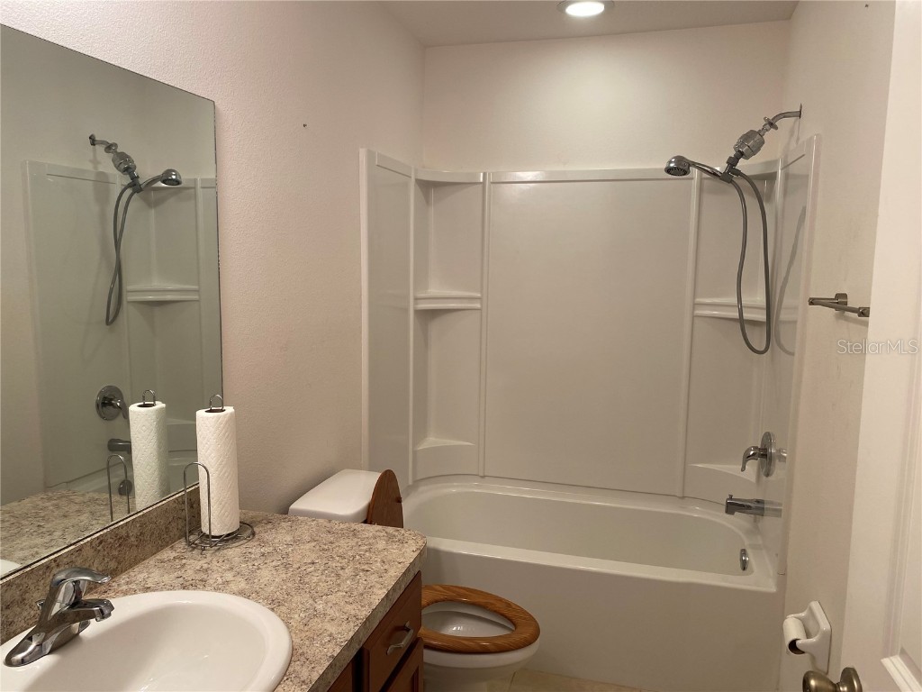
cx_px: 461
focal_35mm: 26
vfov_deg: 53.1
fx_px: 693
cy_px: 346
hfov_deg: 67.3
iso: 64
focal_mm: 4.25
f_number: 1.8
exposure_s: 1/60
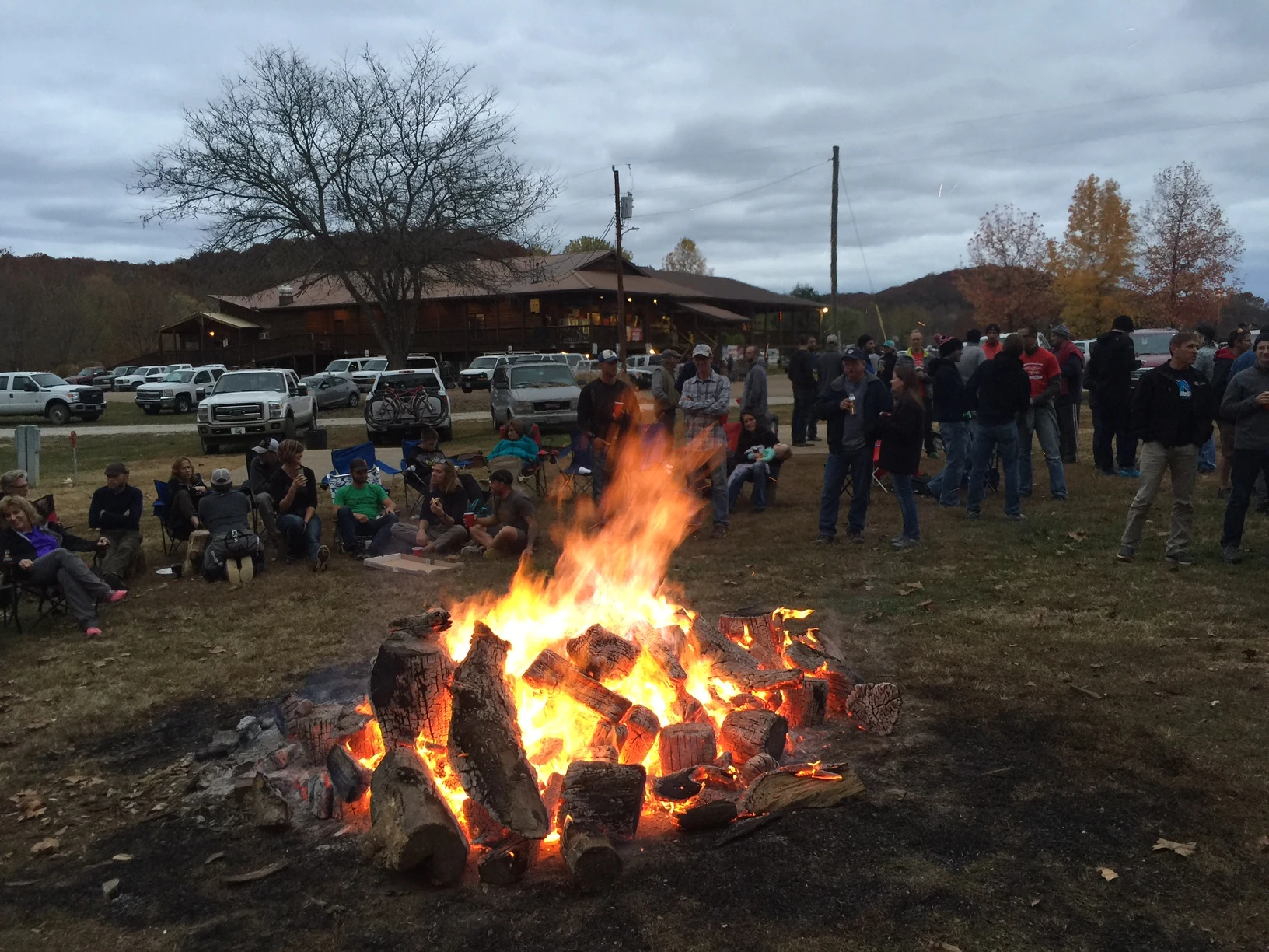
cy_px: 476
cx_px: 634
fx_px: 1063
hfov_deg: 61.7
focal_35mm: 29
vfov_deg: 48.2
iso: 40
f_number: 2.2
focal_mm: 4.15
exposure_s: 1/15
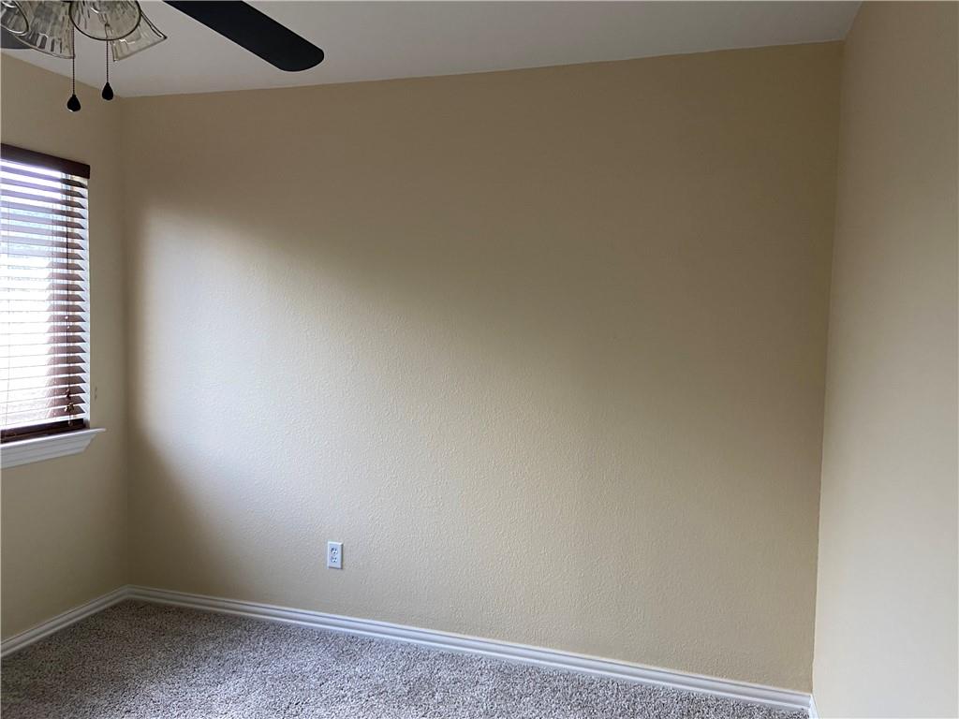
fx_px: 720
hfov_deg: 67.3
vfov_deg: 53.1
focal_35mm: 26
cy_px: 360
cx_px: 480
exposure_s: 1/60
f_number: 1.8
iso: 100
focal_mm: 4.25
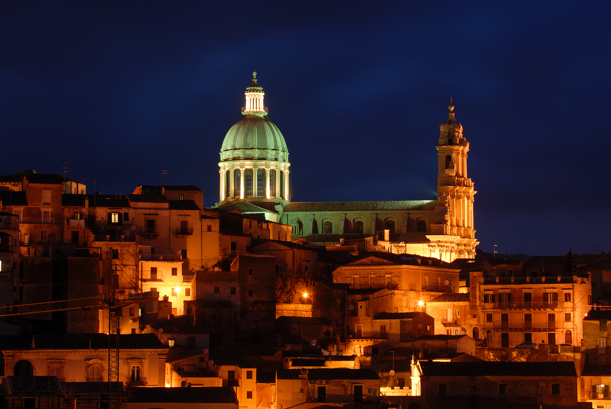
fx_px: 2056
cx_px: 322
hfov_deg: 16.9
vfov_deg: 11.4
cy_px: 209
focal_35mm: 121
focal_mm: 70
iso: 100
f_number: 7.1
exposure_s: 20
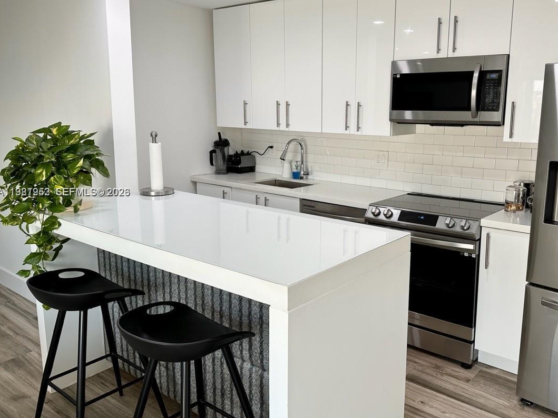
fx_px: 467
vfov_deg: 48.2
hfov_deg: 61.2
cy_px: 193
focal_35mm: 29
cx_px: 332
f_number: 1.78
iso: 80
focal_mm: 6.86
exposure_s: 1/120
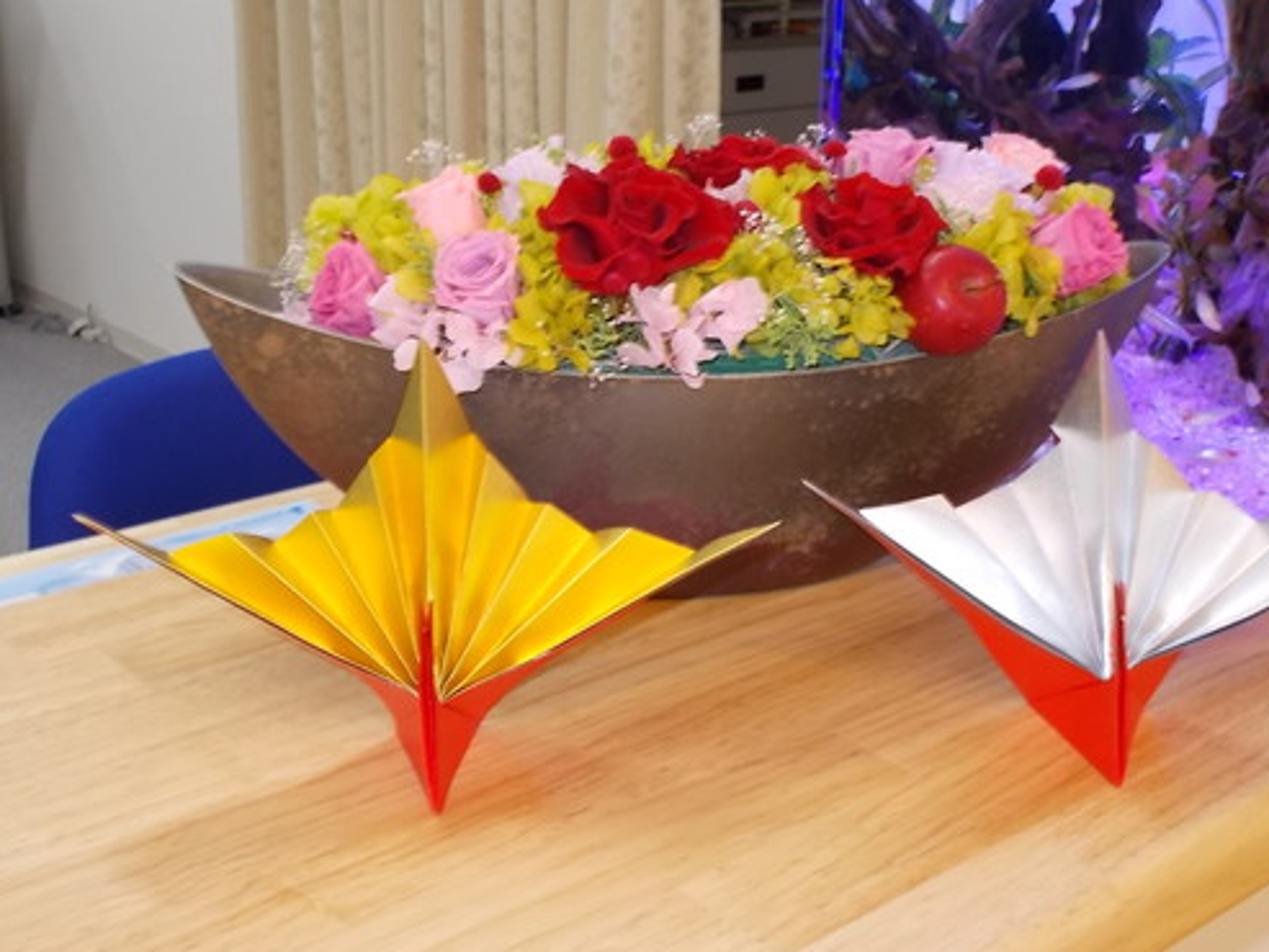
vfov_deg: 29.7
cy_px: 440
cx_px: 696
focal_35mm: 49
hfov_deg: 38.9
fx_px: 1797
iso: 200
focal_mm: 7.9
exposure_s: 1/30
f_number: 4.2
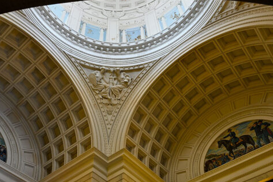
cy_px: 136
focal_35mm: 39
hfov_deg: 49.3
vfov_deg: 33.5
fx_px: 296
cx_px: 113
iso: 900
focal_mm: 24
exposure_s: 1/5
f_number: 7.1
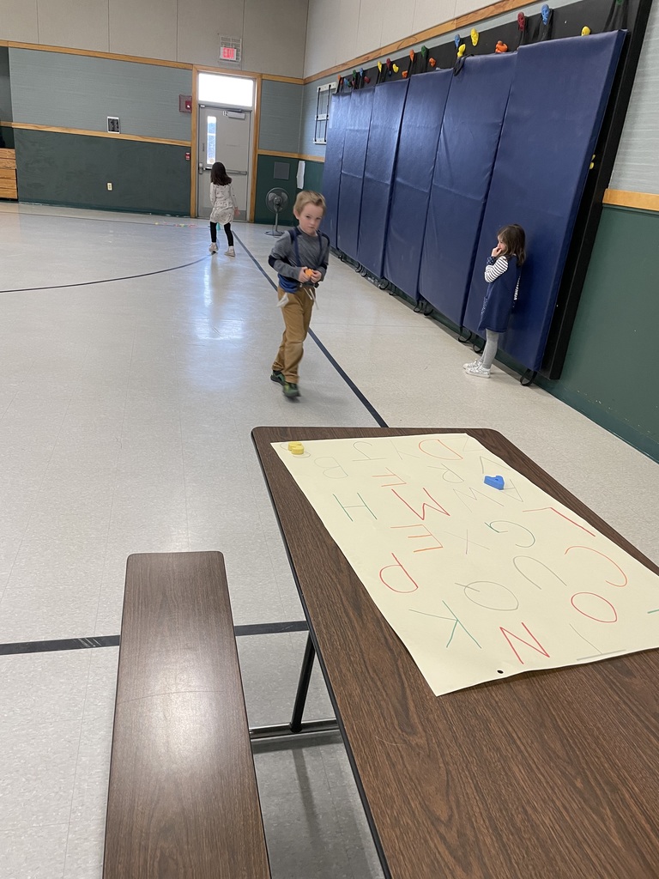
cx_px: 330
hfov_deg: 53.1
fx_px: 660
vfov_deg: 67.3
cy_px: 440
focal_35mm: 26
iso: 100
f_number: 1.6
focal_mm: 4.2
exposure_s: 1/60
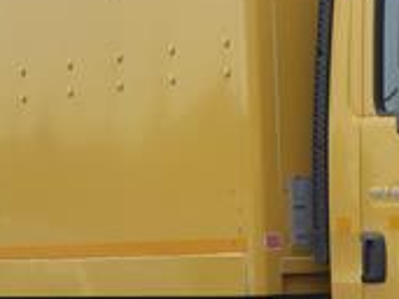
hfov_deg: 6.9
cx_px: 422
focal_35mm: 285
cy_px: 180
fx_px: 3283
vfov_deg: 5.2
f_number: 4.3
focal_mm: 10.9
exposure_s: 1/250
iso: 160
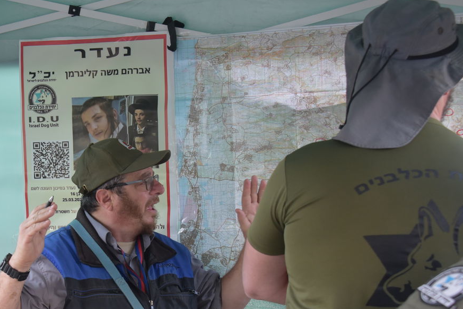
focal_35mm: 77
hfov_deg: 26.1
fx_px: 990
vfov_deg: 17.7
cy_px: 190
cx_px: 140
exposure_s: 1/320
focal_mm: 48
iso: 1800
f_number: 5.6
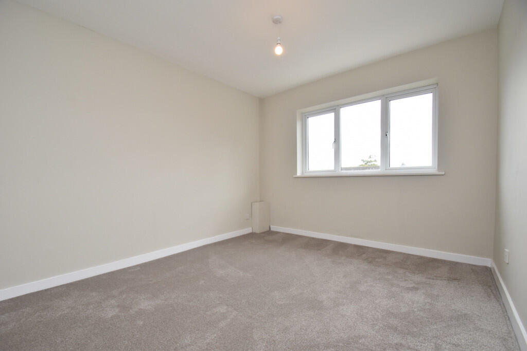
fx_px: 220
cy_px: 176
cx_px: 264
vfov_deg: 77.3
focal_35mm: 15
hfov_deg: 100.4
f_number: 5
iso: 500
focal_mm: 10
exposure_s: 1/200
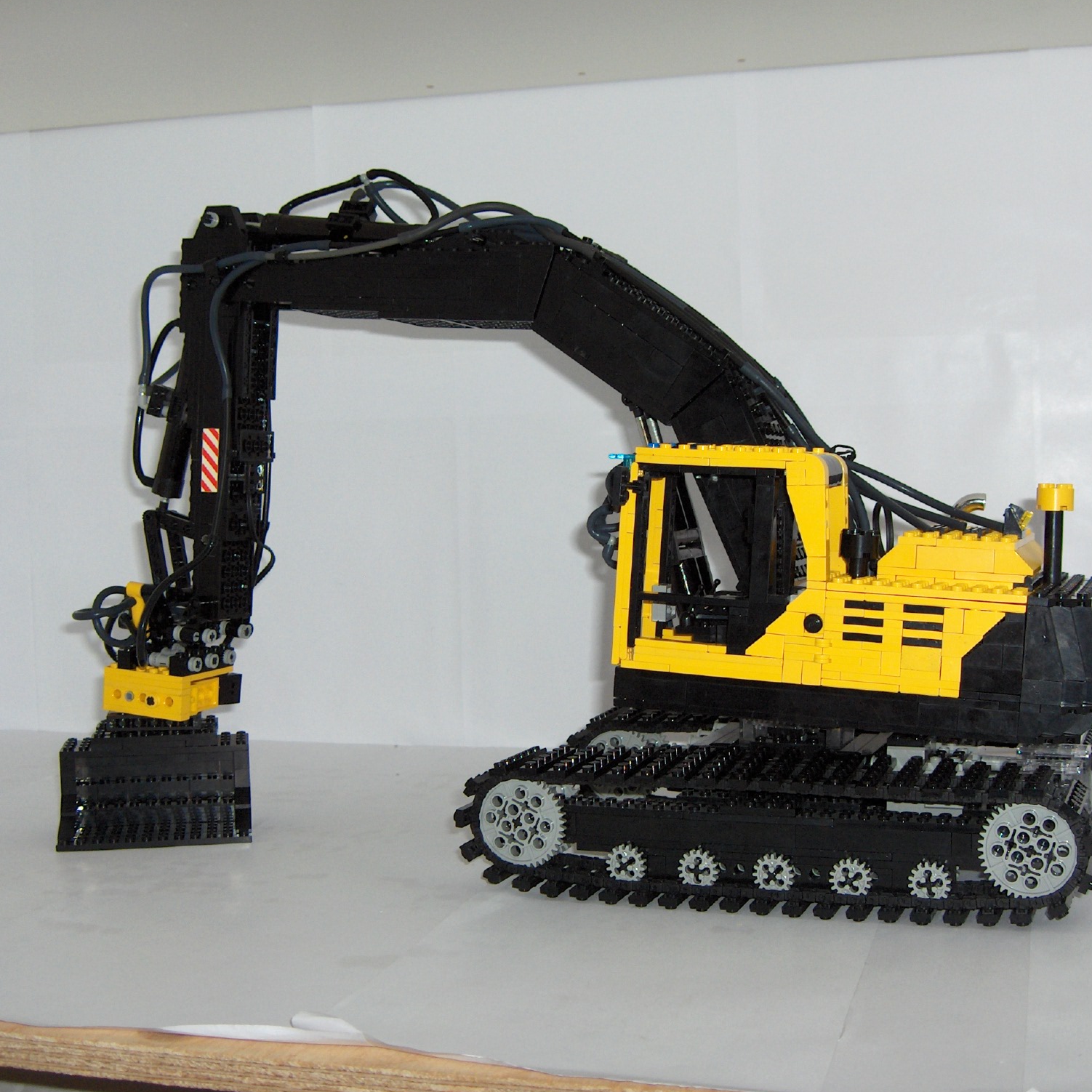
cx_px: 593
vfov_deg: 36.1
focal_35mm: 47
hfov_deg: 36.0
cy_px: 537
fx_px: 1677
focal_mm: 8
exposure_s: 1/60
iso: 100
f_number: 2.8
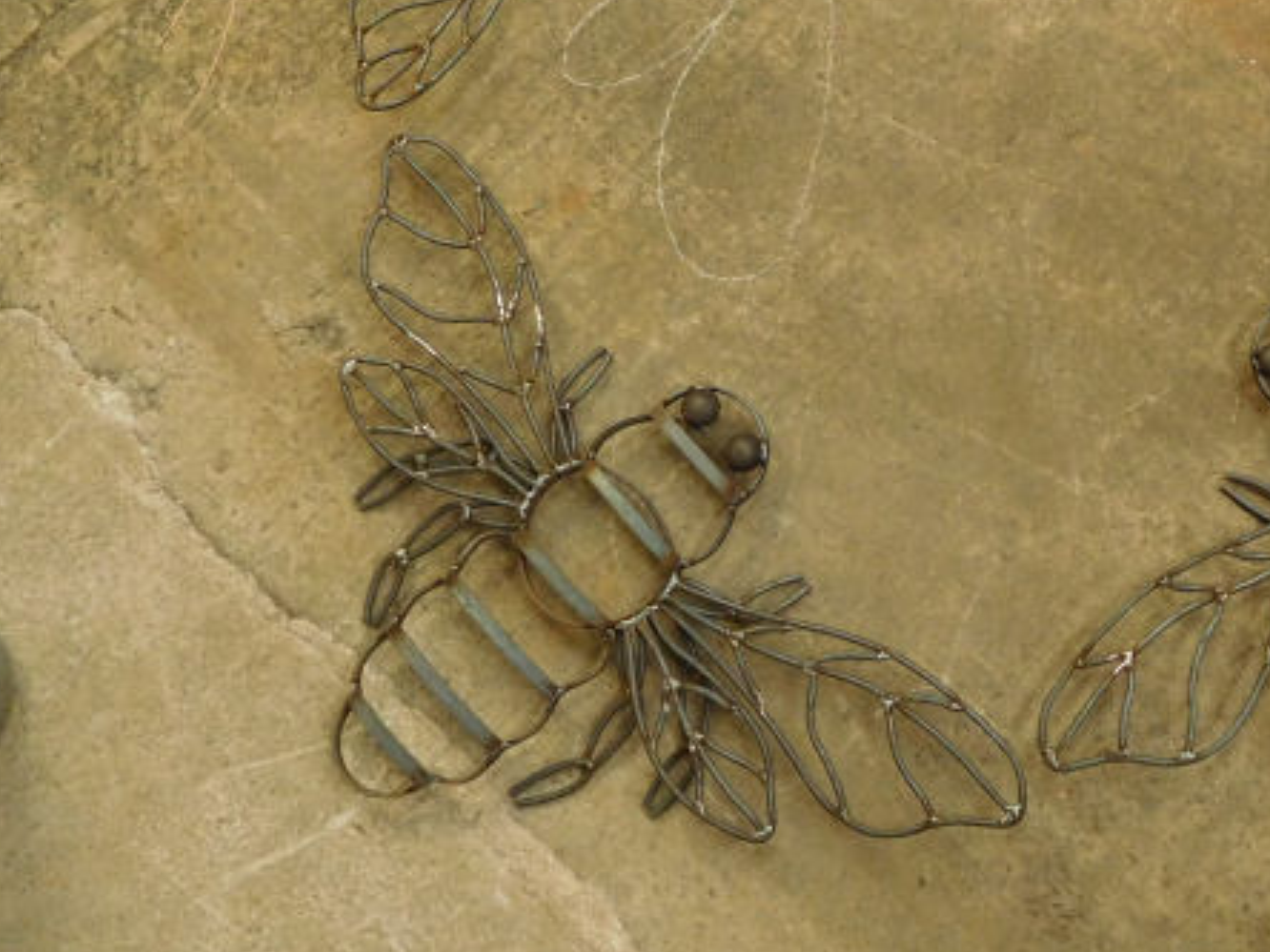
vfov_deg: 31.1
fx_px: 1651
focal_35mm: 45
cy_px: 152
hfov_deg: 40.6
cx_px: 984
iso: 400
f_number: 3.4
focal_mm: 4.5
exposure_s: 1/40
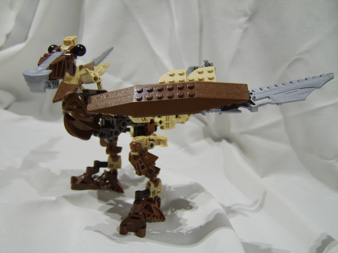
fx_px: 303
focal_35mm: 31
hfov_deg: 58.4
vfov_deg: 45.4
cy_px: 126
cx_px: 169
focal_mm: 8.13
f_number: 2.7
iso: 71
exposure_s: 1/10
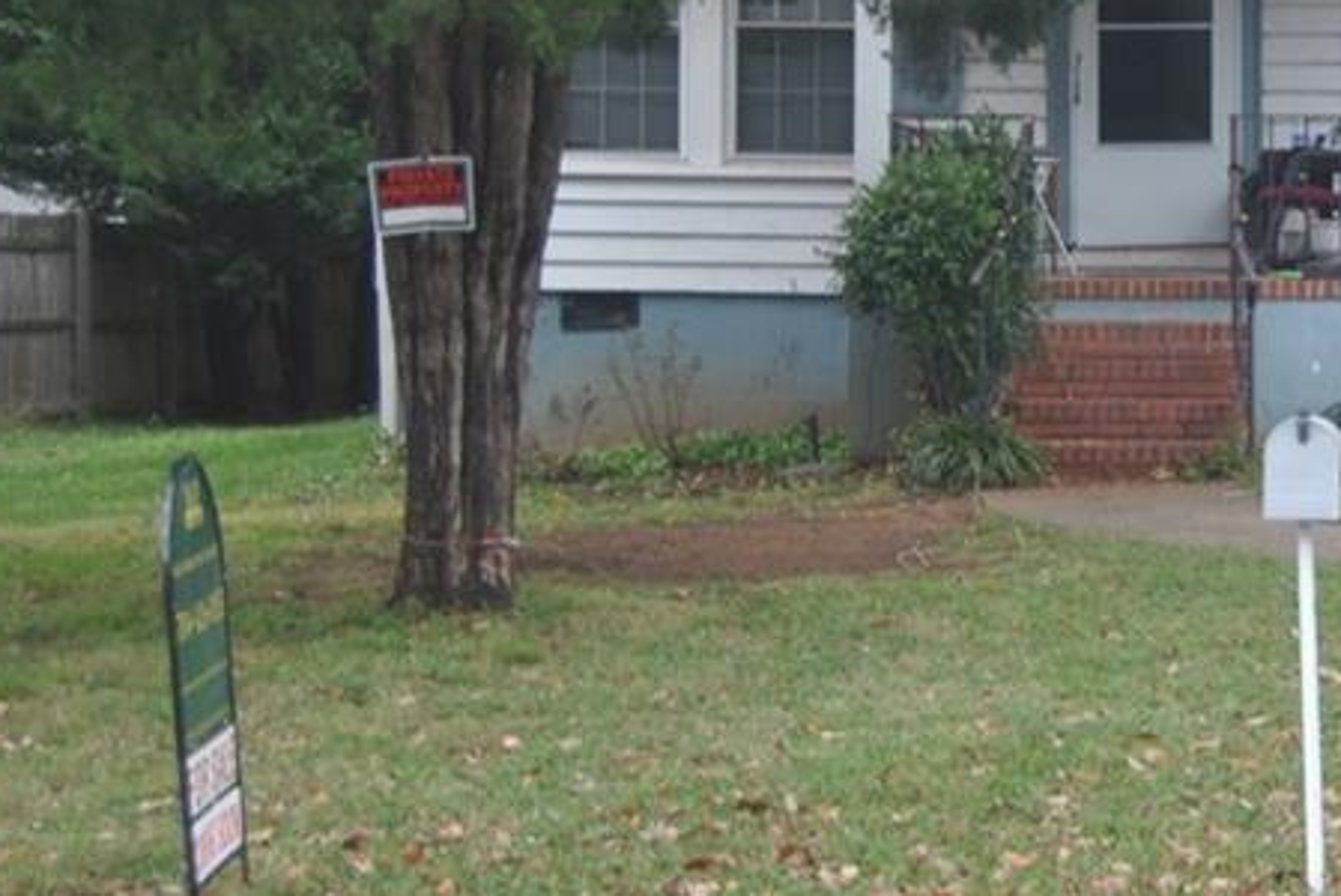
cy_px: 275
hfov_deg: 18.7
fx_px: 3956
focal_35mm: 106
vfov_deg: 12.9
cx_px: 1347
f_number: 5
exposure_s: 1/100
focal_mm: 31
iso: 200
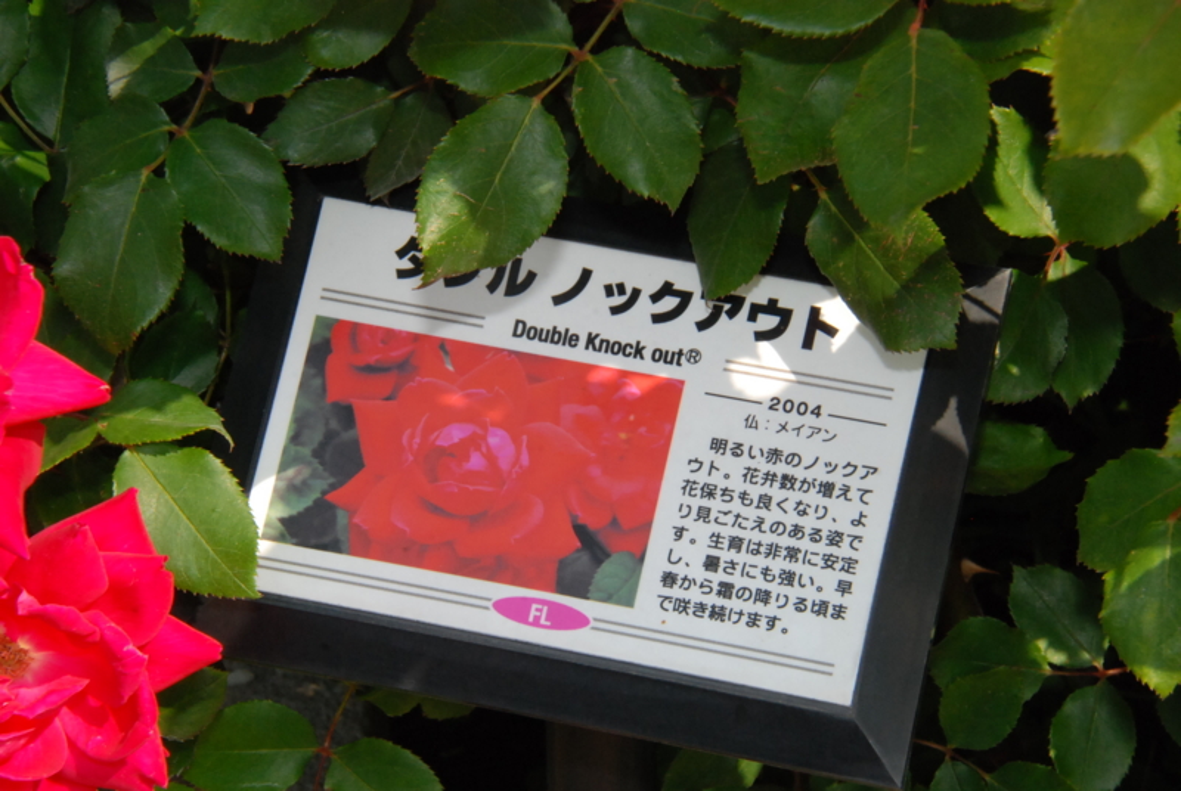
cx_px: 590
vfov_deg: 7.7
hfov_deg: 11.4
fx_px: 5914
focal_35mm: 180
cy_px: 396
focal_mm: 120
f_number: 22
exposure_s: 1/200
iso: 800
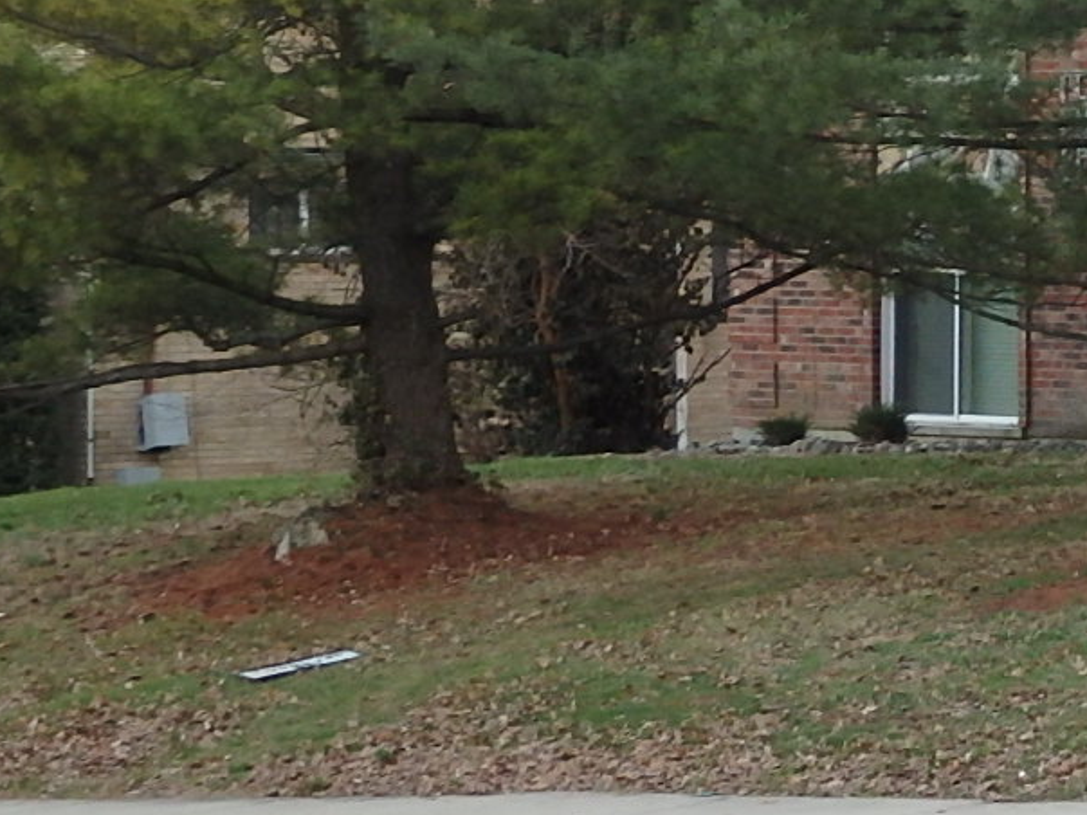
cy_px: 388
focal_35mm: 172
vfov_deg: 8.6
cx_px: 1682
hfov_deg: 11.0
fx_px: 5400
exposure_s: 1/50
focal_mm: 9.8
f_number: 4.1
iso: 250
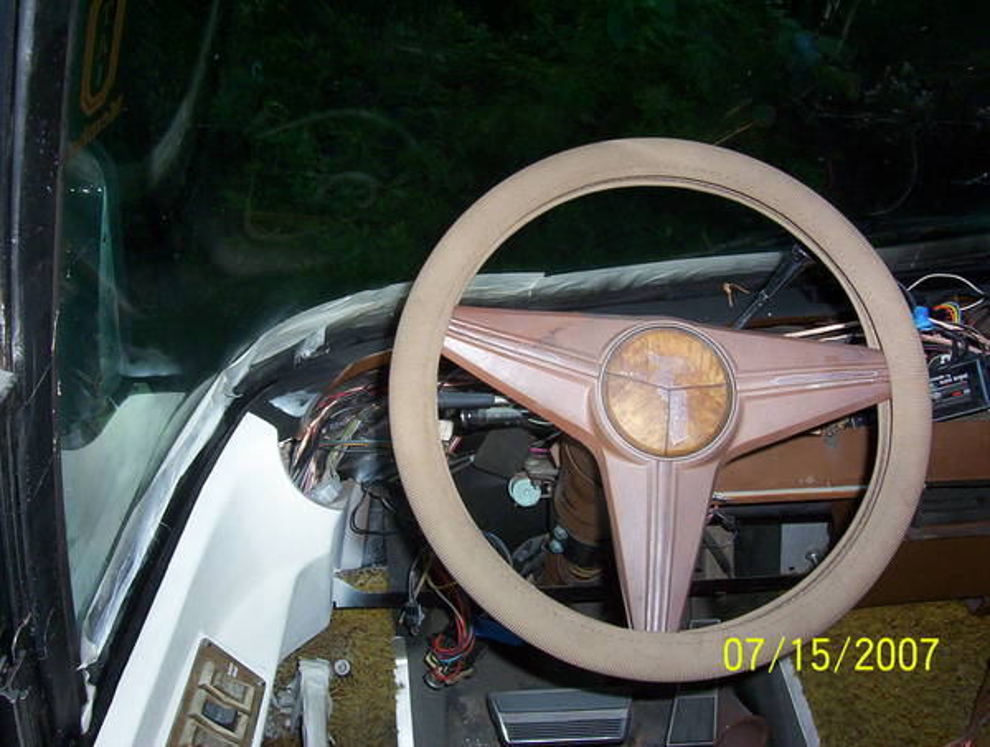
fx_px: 1233
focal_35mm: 43
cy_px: 374
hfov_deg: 43.8
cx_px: 495
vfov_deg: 33.7
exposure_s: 1/60
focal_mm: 5.77
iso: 140
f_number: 2.73
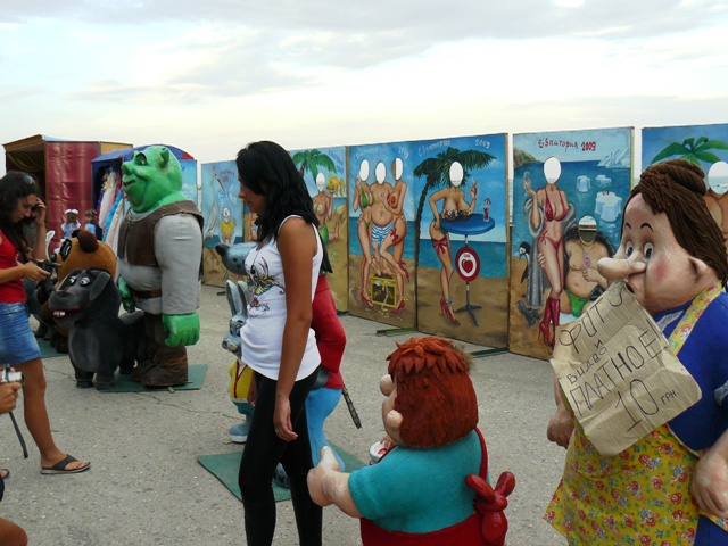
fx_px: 757
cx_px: 364
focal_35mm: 36
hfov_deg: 51.4
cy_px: 273
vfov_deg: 39.7
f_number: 3.6
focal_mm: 6
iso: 100
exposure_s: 1/100
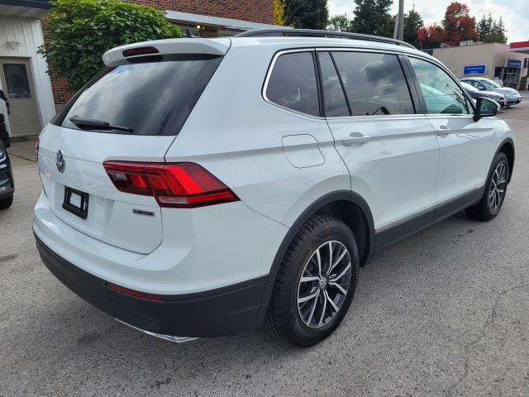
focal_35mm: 26
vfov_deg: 53.1
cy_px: 198
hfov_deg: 67.3
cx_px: 264
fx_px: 397
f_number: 1.8
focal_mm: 5.4
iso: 40
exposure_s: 1/1606
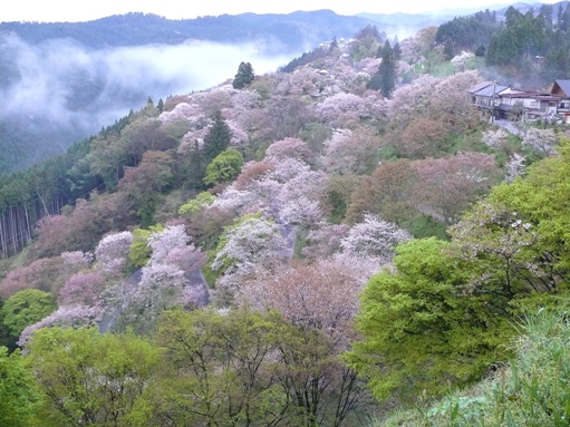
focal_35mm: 35
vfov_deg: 40.7
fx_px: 576
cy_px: 214
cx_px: 285
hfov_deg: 52.6
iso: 400
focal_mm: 7.4
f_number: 2.8
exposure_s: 1/50
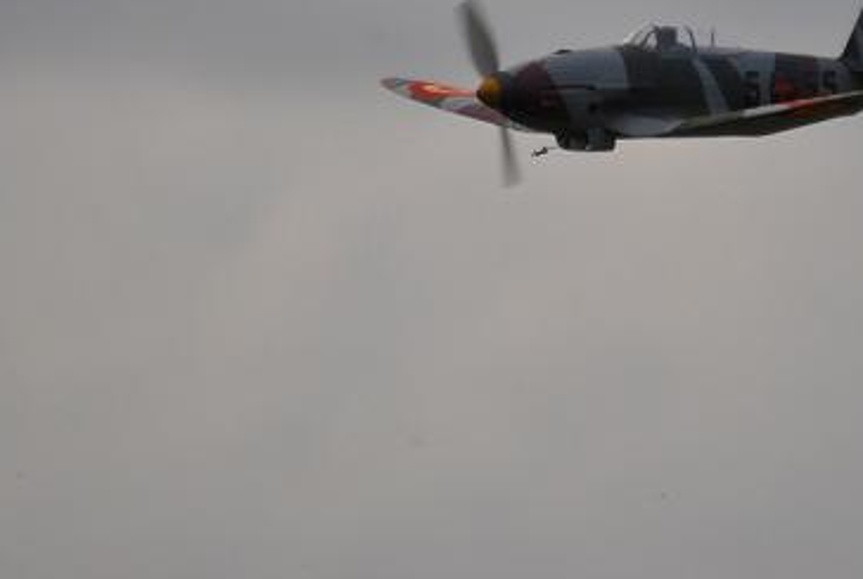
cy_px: -21
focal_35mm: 632
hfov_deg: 3.3
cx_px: 584
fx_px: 15175
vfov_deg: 2.2
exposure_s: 1/800
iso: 200
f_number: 5.6
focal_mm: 200
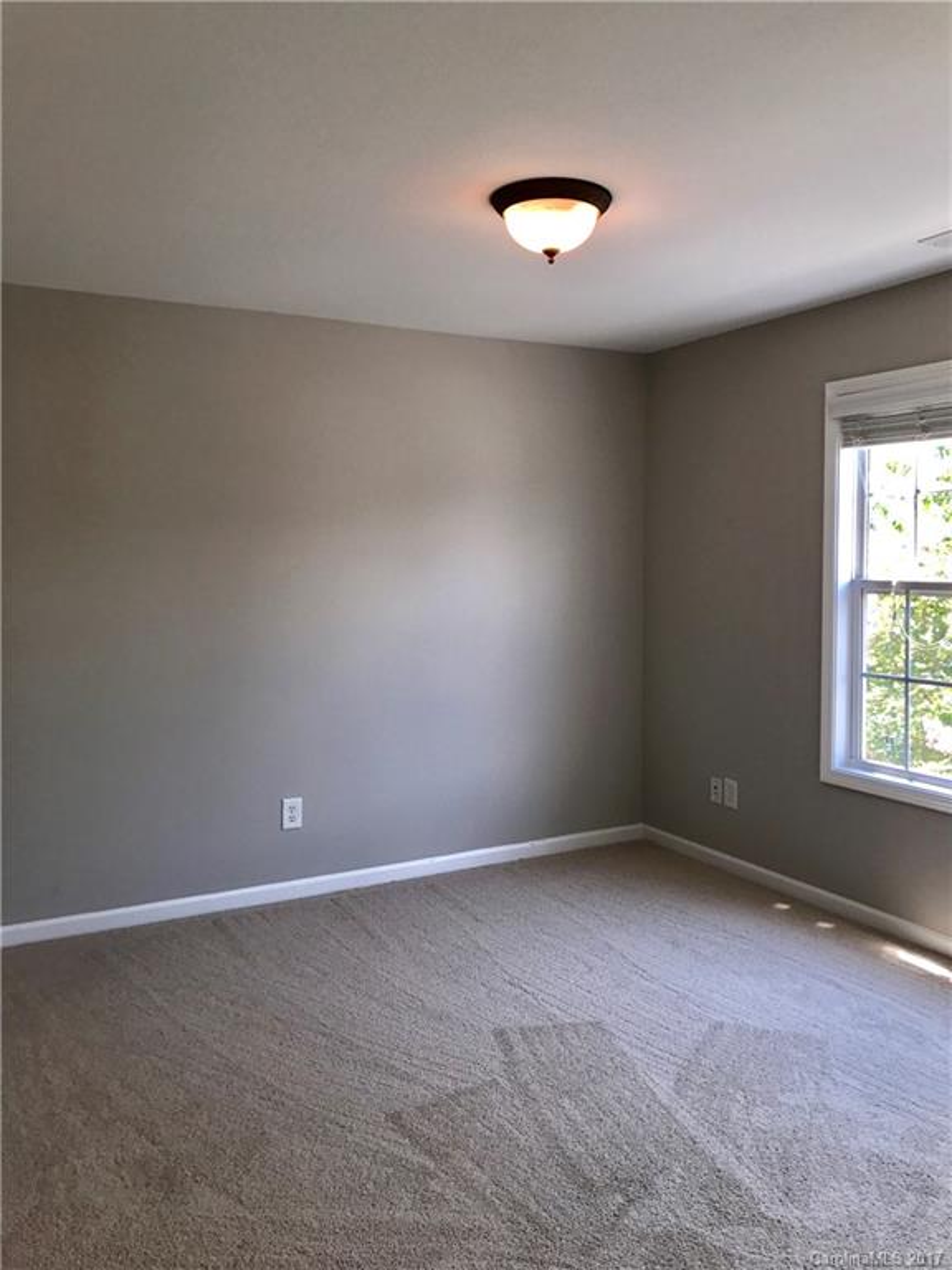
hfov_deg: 49.7
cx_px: 476
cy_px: 635
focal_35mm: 28
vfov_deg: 63.4
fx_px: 1027
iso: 20
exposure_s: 1/78
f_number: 1.8
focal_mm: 3.99
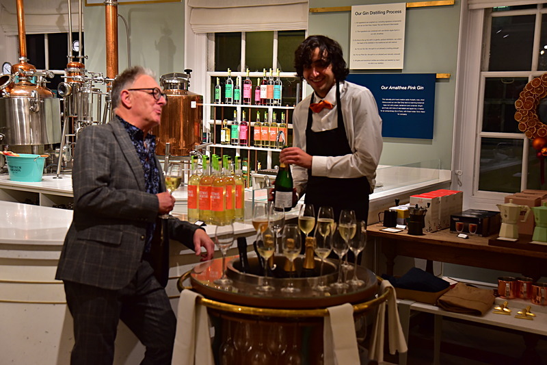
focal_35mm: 50
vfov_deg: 27.0
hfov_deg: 39.6
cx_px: 274
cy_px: 182
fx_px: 760
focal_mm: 50
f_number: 4.5
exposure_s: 1/80
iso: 1600
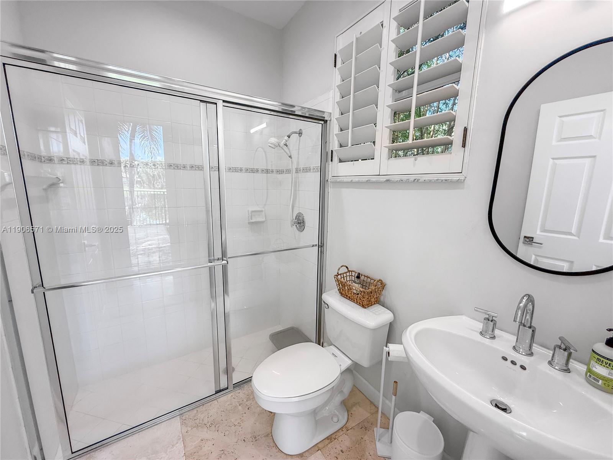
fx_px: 248
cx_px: 306
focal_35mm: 14
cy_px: 230
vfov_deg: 85.7
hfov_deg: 102.1
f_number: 2.2
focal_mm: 2.22
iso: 125
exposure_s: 1/120
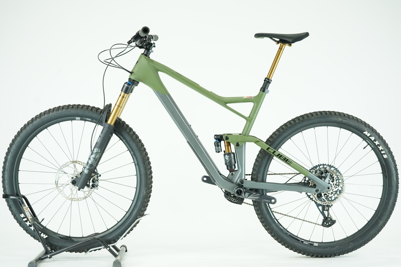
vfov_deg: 25.5
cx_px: 200
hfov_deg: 37.5
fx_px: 590
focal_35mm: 53
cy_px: 134
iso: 2000
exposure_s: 1/200
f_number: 5
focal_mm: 53
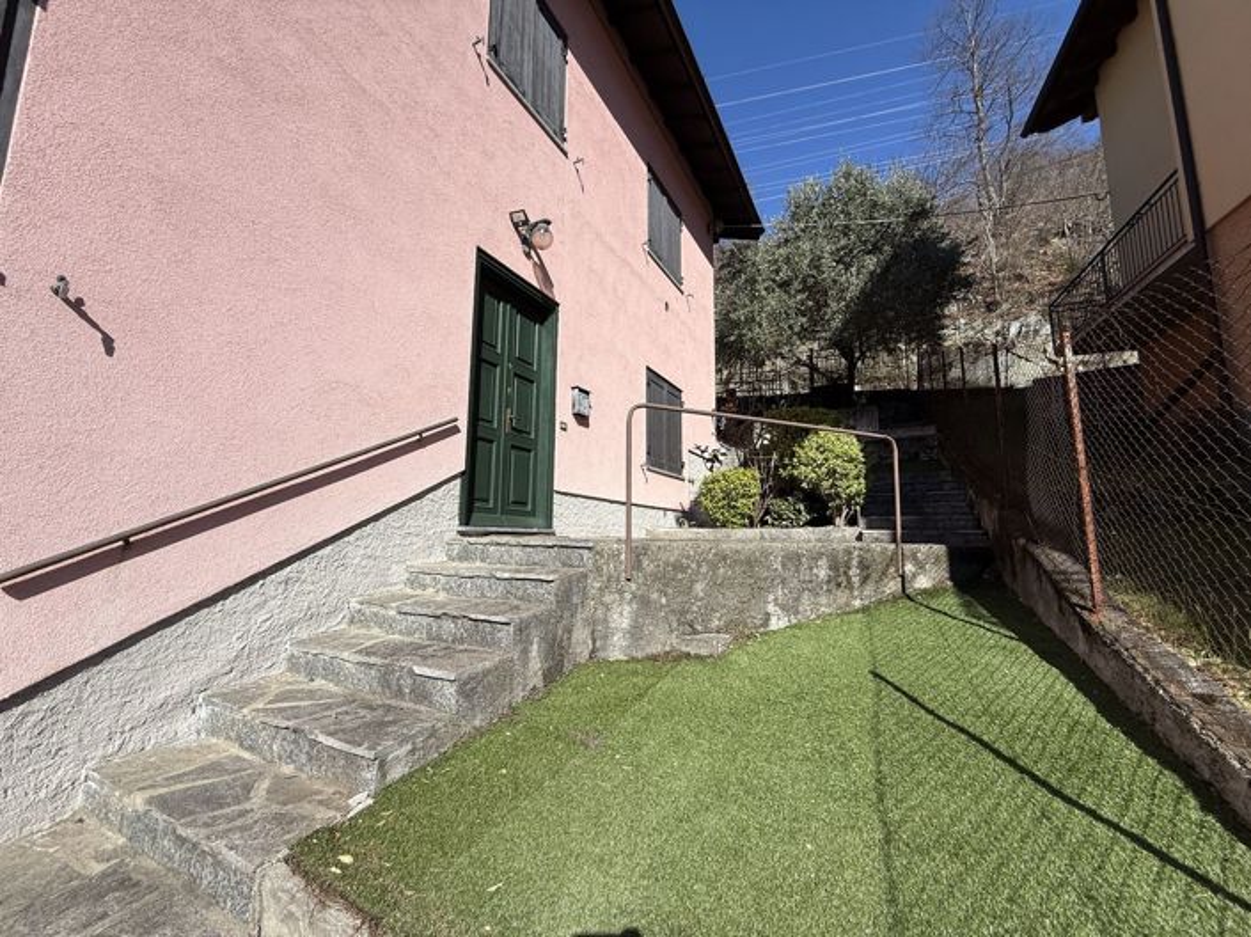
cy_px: 468
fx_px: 506
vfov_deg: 85.6
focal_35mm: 14
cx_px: 626
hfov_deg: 102.1
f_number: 2.2
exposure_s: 1/2841
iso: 50
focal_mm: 2.22
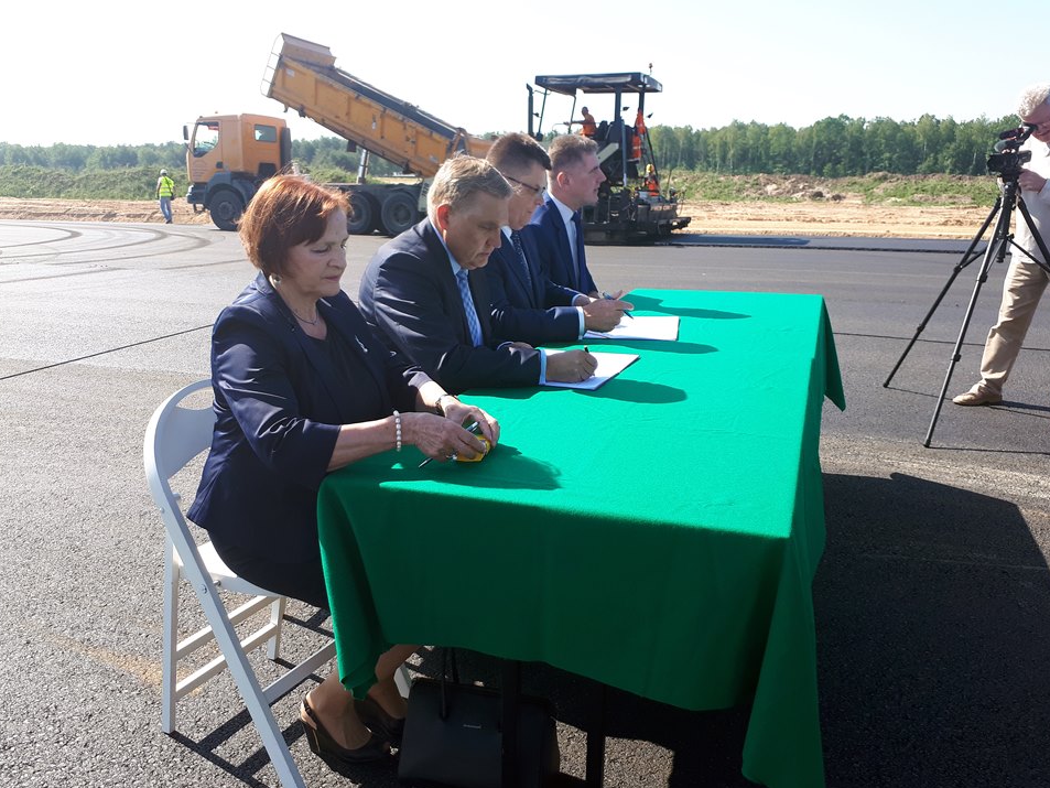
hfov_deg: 61.6
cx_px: 513
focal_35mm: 29
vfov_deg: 48.2
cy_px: 422
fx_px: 880
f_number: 1.9
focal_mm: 3.6
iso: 40
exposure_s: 1/576
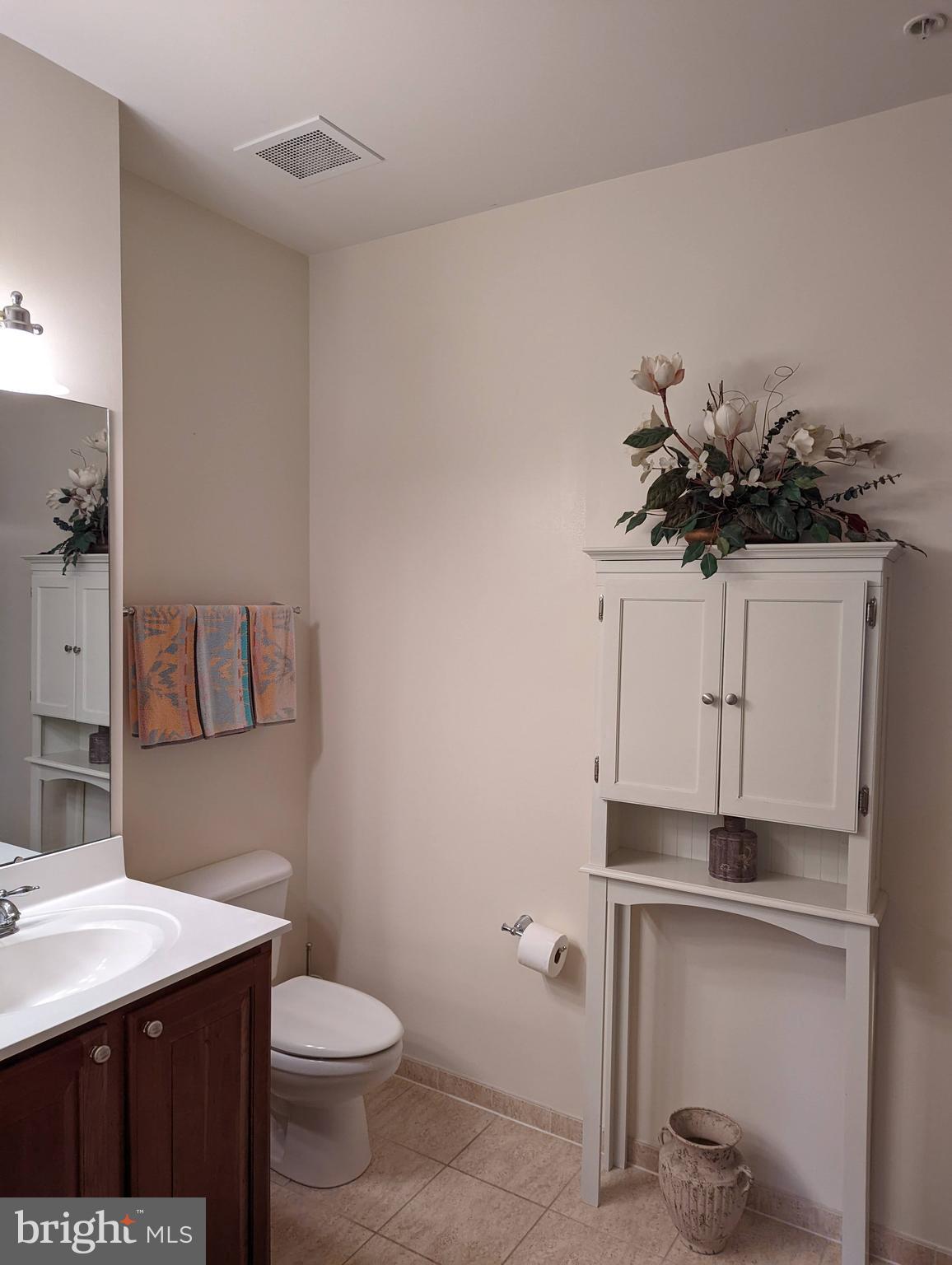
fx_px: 878
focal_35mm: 24
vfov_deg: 71.5
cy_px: 632
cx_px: 476
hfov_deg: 56.9
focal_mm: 6.81
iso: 382
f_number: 1.85
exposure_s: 1/120
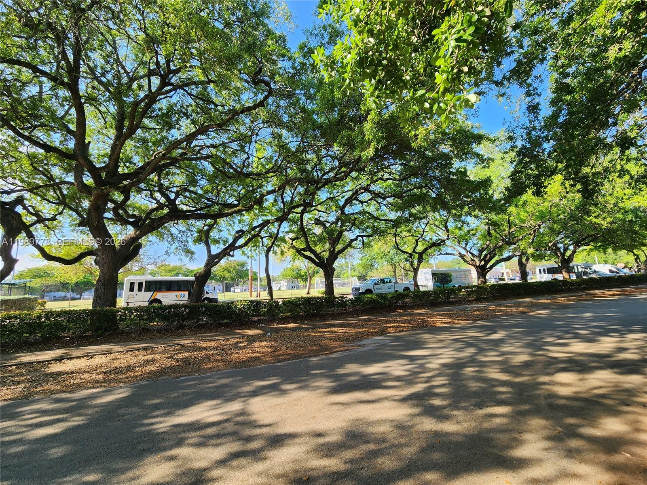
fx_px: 243
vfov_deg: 89.9
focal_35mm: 13
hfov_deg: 106.2
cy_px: 242
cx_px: 324
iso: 50
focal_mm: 2.2
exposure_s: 1/379
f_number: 2.2
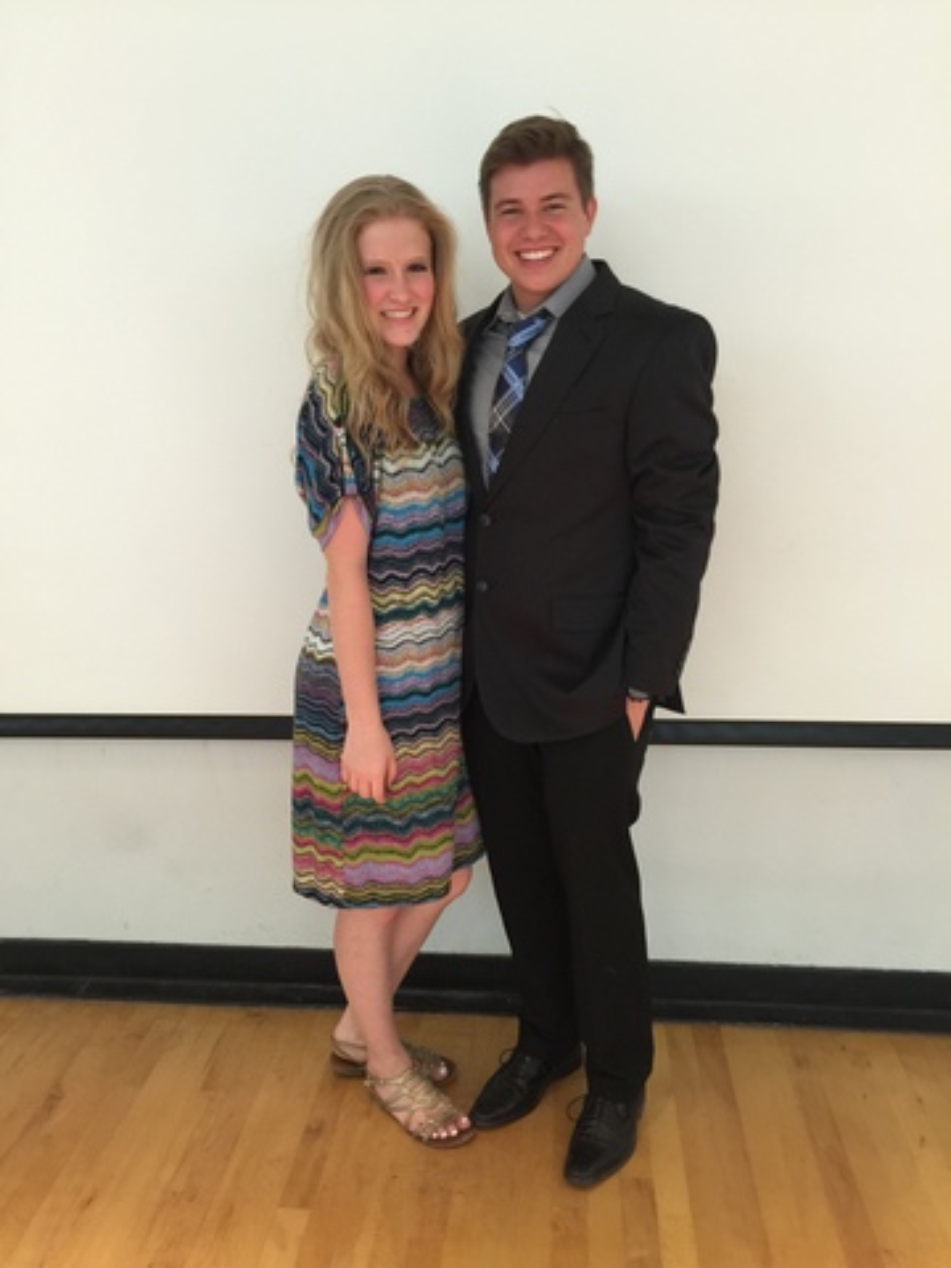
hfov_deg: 48.2
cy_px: 634
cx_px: 476
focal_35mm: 29
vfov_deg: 61.7
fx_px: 1062
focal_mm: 4.15
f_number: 2.2
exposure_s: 1/15
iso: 100
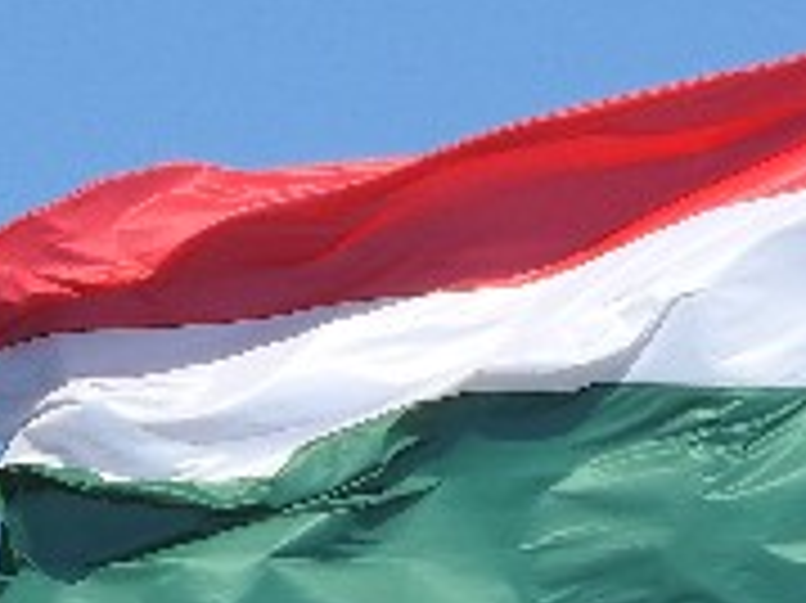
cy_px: 315
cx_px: 747
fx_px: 26037
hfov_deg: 1.8
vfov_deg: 1.3
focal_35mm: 1119
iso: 100
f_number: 5.5
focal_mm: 44.8
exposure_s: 1/640
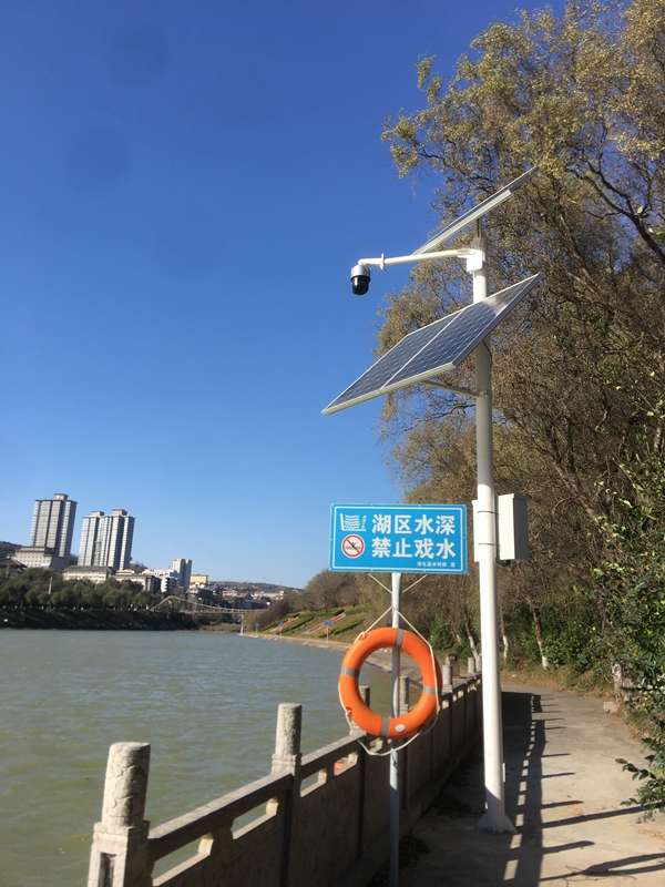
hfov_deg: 48.2
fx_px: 743
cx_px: 332
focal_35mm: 29
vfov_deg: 61.7
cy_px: 444
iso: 25
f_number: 2.2
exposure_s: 1/1479
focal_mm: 4.15
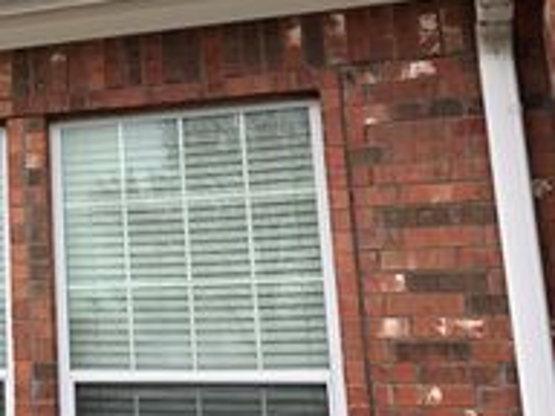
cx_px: -156
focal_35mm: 73
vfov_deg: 20.1
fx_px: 1170
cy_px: 117
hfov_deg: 23.7
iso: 20
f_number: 1.8
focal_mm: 3.99
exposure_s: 1/738
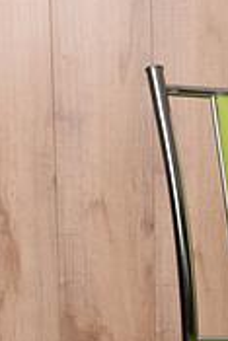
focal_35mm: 152
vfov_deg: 13.1
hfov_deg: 8.9
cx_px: 285
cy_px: 427
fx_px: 1441
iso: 200
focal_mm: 52
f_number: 6.3
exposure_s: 1/250
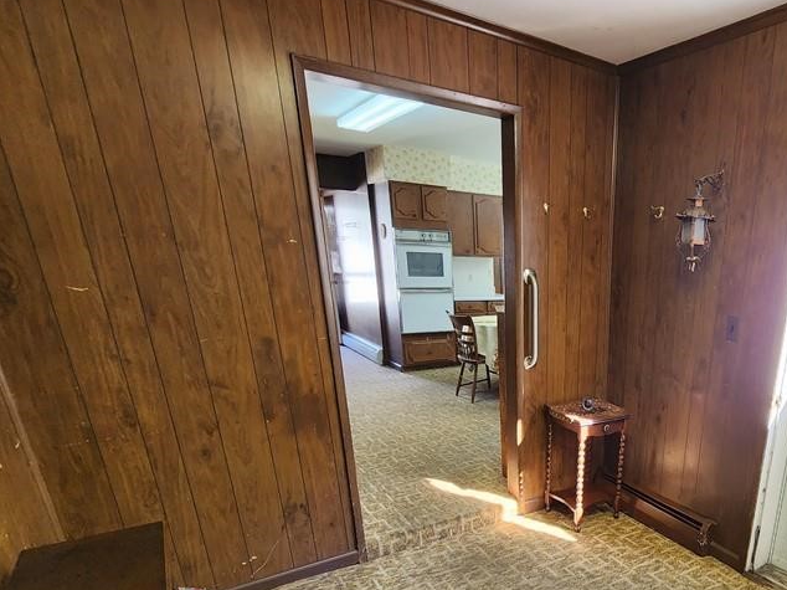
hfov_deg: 73.2
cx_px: 595
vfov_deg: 59.0
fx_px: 477
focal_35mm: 21
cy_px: 463
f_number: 2.2
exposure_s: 1/60
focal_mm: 2.2
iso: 200
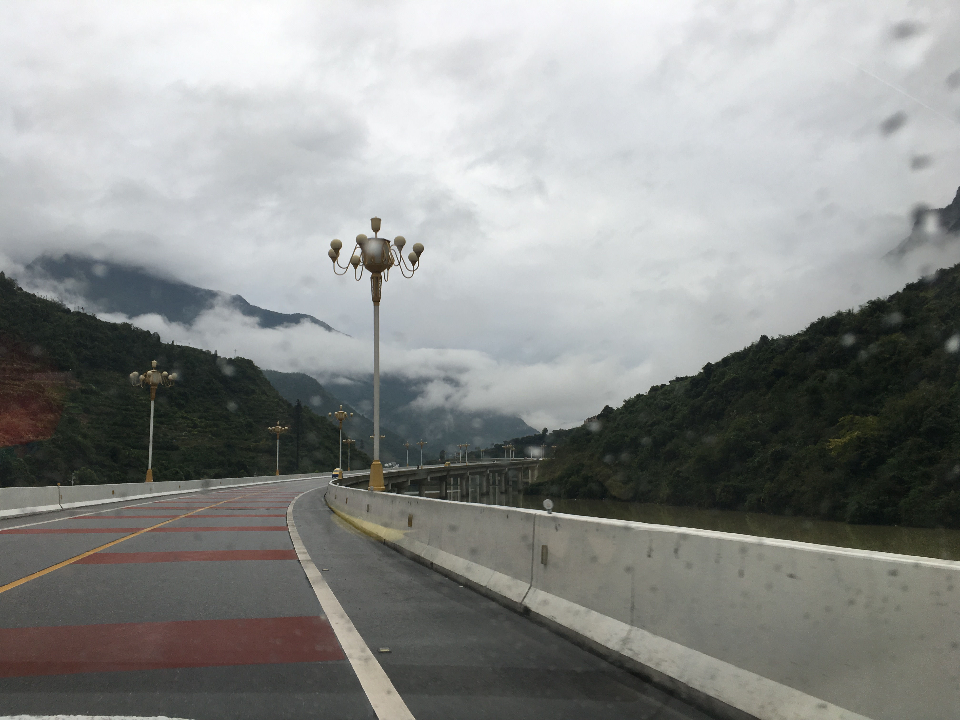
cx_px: 480
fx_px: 804
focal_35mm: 29
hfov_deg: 61.7
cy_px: 360
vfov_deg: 48.2
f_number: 2.2
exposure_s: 1/284
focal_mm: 4.15
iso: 25
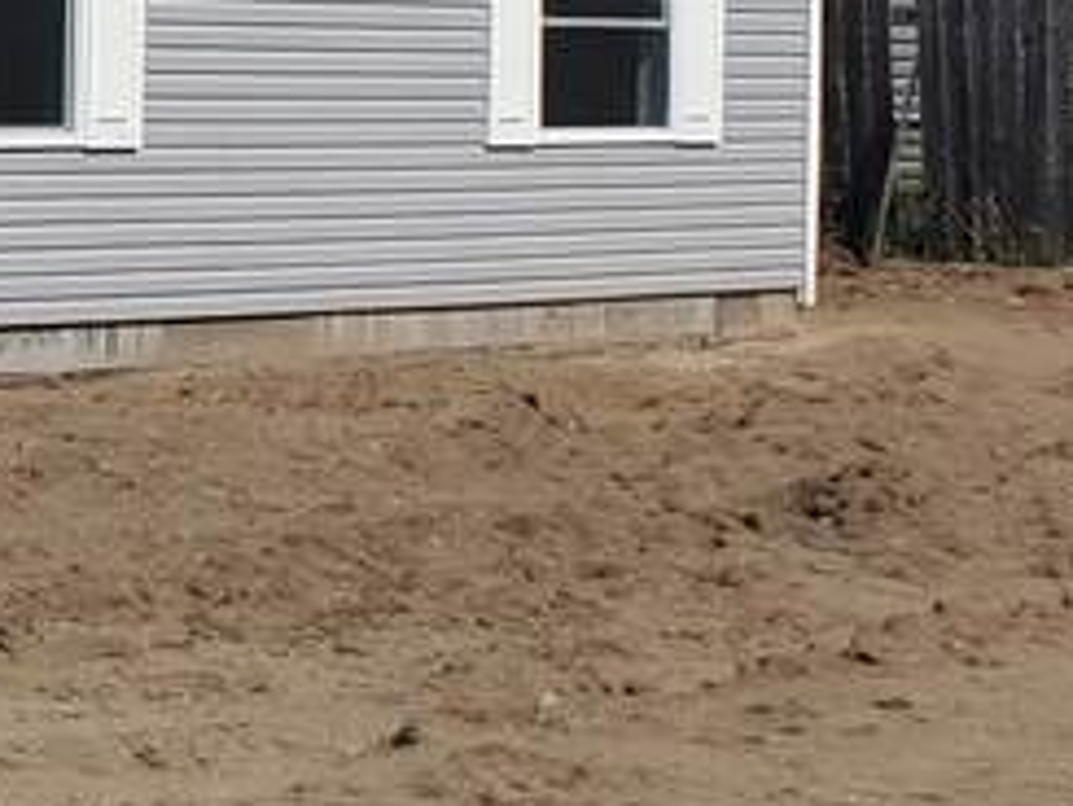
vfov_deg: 10.7
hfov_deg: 12.4
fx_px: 4218
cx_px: -1218
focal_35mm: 136
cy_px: -153
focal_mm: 4.3
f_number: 2.4
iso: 50
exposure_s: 1/2872
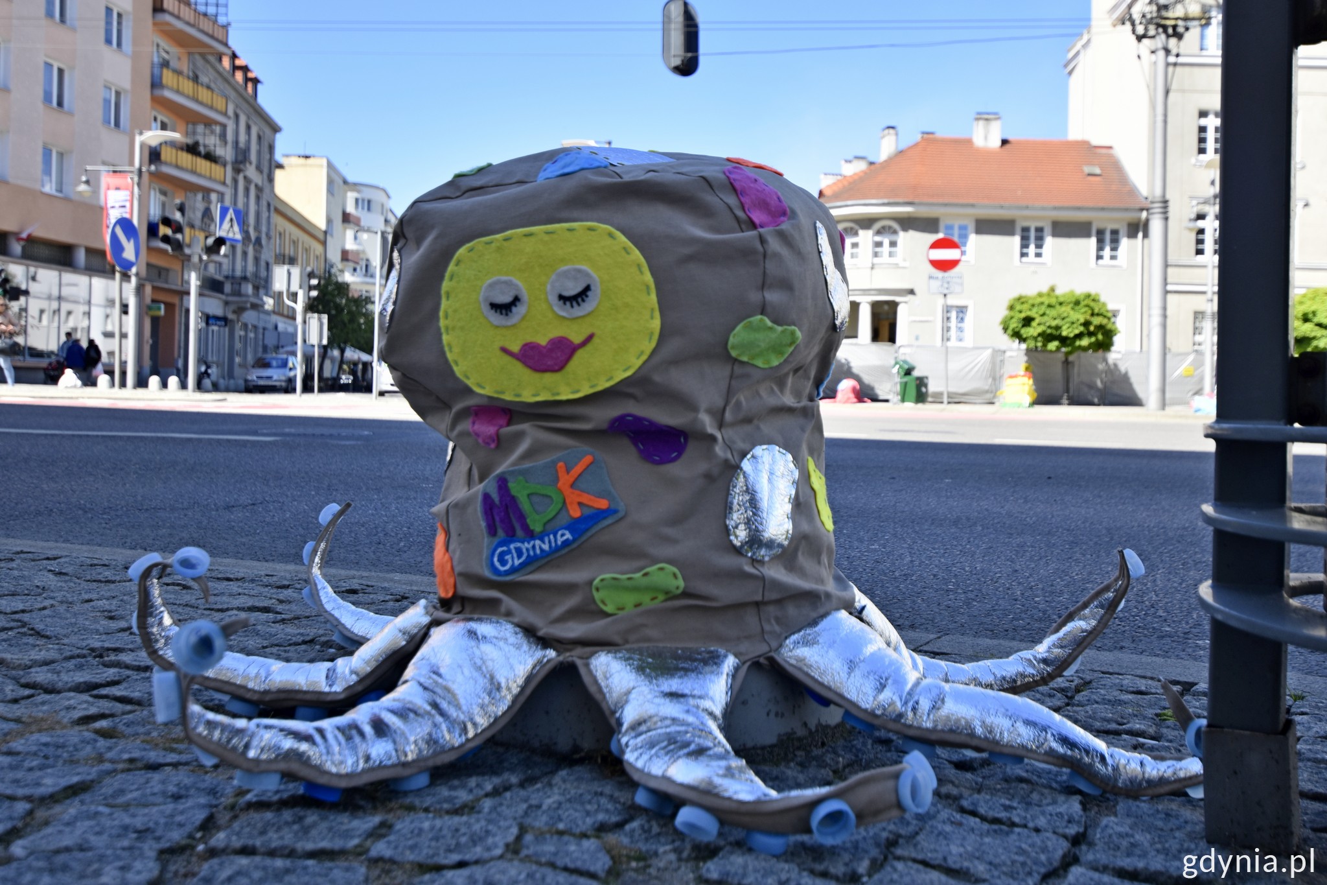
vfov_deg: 43.6
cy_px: 442
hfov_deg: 61.9
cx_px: 664
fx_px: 1106
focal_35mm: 30
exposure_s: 1/500
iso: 100
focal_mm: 20
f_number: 3.5
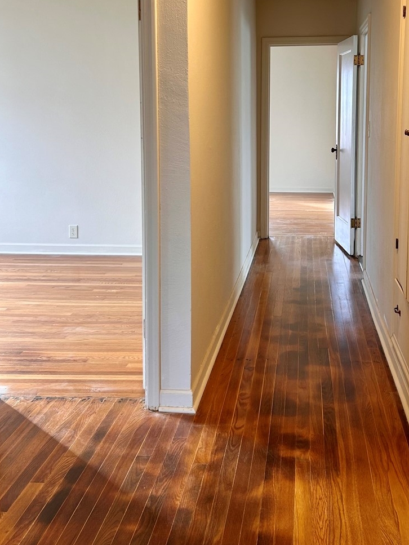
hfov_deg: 33.4
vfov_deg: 43.2
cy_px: 178
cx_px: 269
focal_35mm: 43
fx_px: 677
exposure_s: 1/120
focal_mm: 5.7
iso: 80
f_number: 1.5
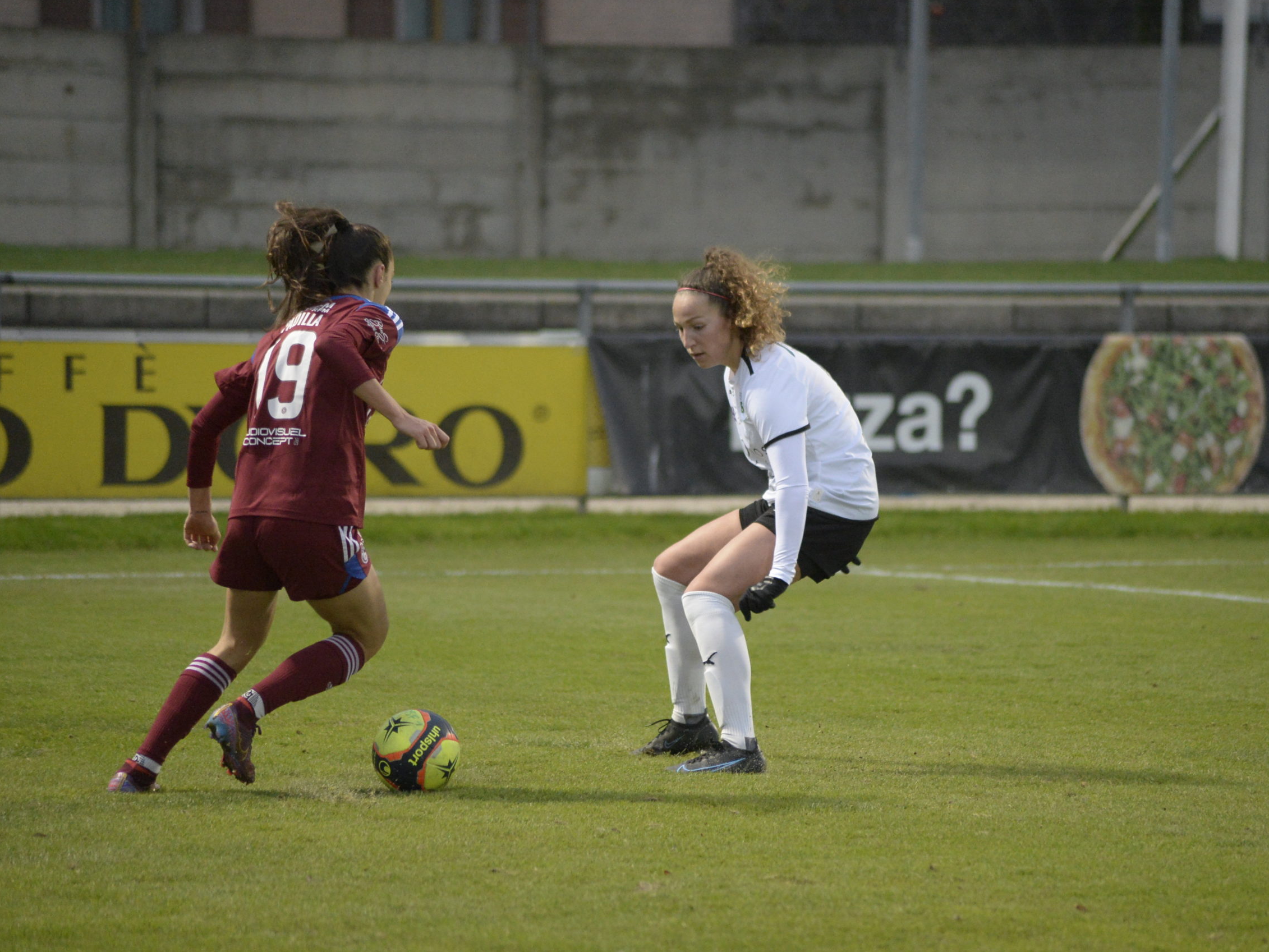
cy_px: 475
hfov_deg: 7.9
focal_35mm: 250
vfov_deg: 5.9
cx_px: 716
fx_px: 9166
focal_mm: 230
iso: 7200
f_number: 5
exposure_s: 1/800
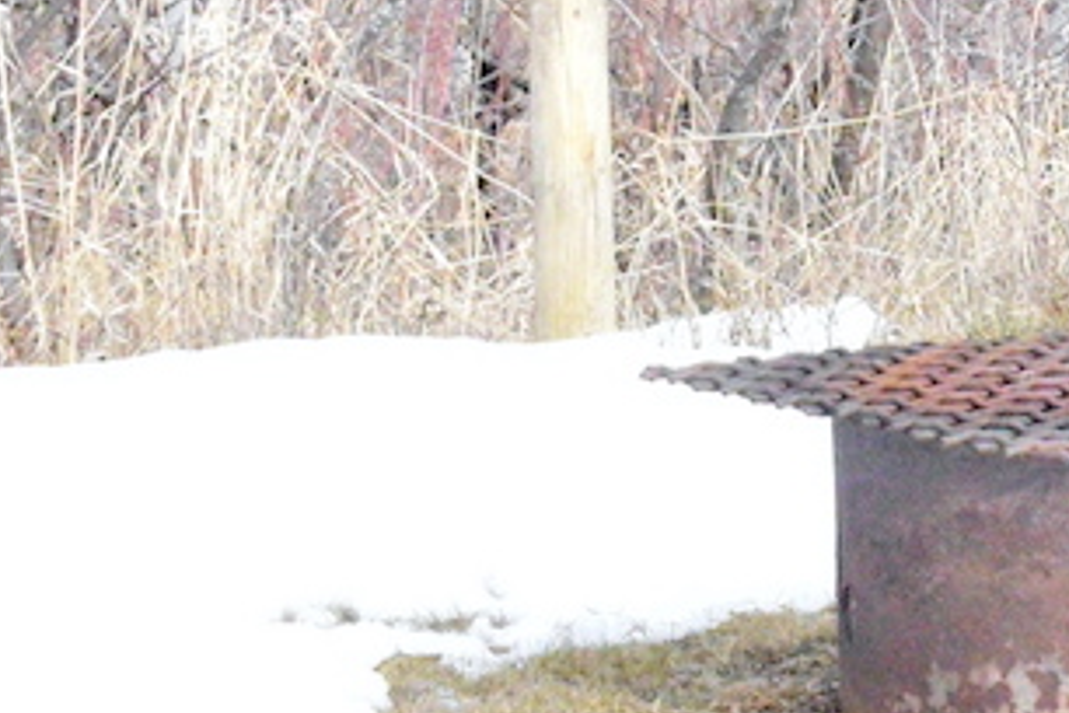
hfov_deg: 9.2
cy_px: -98
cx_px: 1991
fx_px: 6295
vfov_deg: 6.4
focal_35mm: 212
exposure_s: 1/4000
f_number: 11
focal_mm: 36
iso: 16000
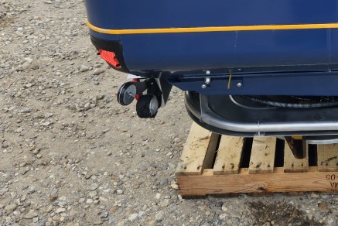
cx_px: 330
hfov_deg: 33.0
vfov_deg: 23.1
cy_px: -9
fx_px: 526
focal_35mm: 56
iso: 25
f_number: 1.8
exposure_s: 1/256
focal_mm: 5.4
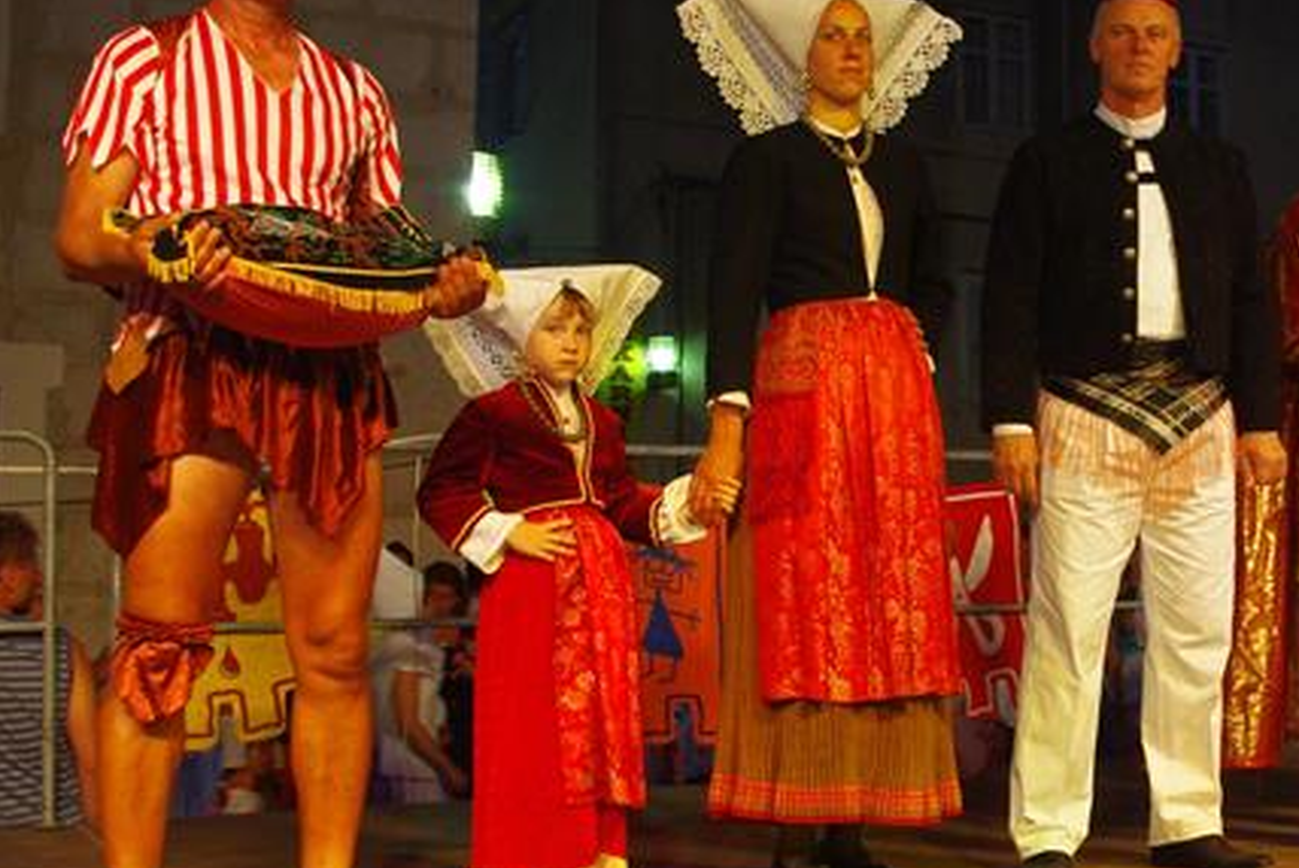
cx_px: 1033
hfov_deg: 34.0
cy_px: 428
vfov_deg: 23.8
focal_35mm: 57
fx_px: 2058
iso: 400
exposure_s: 1/20
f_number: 5.6
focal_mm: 23.13
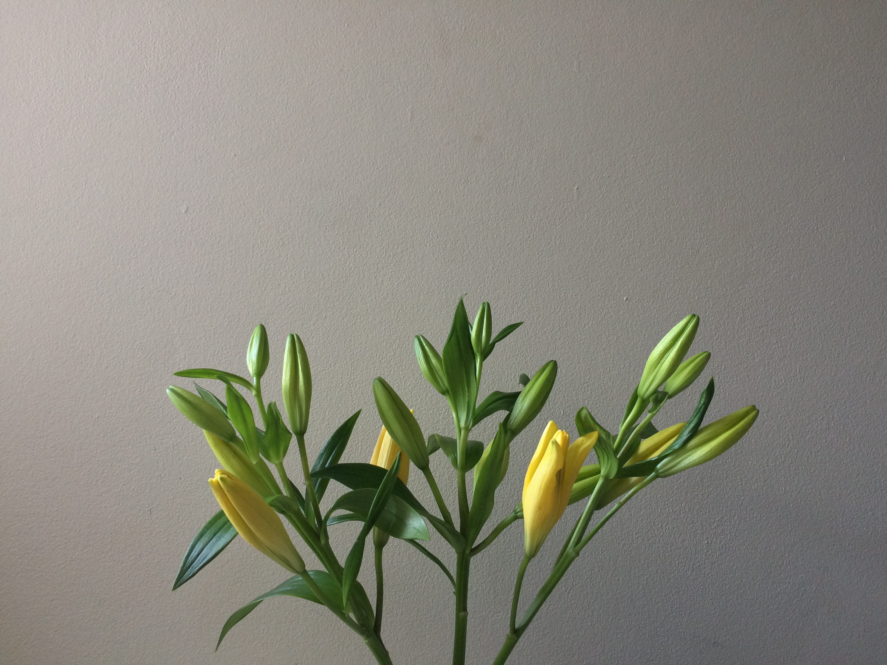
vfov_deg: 48.2
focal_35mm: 29
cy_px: 332
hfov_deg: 61.7
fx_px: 743
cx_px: 444
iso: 125
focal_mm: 4.15
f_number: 2.2
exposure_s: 1/33
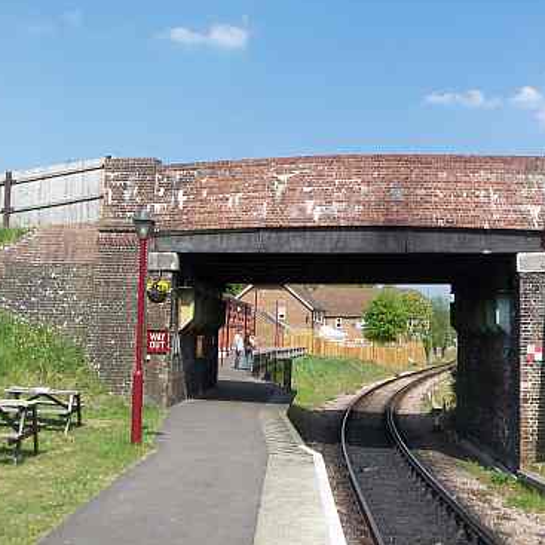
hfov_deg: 35.8
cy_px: 270
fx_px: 837
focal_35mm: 47
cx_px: 352
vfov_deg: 36.1
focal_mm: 6.4
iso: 64
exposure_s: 1/400
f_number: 3.9
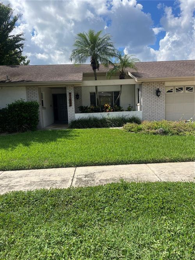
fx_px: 195
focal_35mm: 26
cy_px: 130
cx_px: 98
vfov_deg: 67.3
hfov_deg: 53.0
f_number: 1.6
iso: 32
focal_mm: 4.2
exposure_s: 1/3509
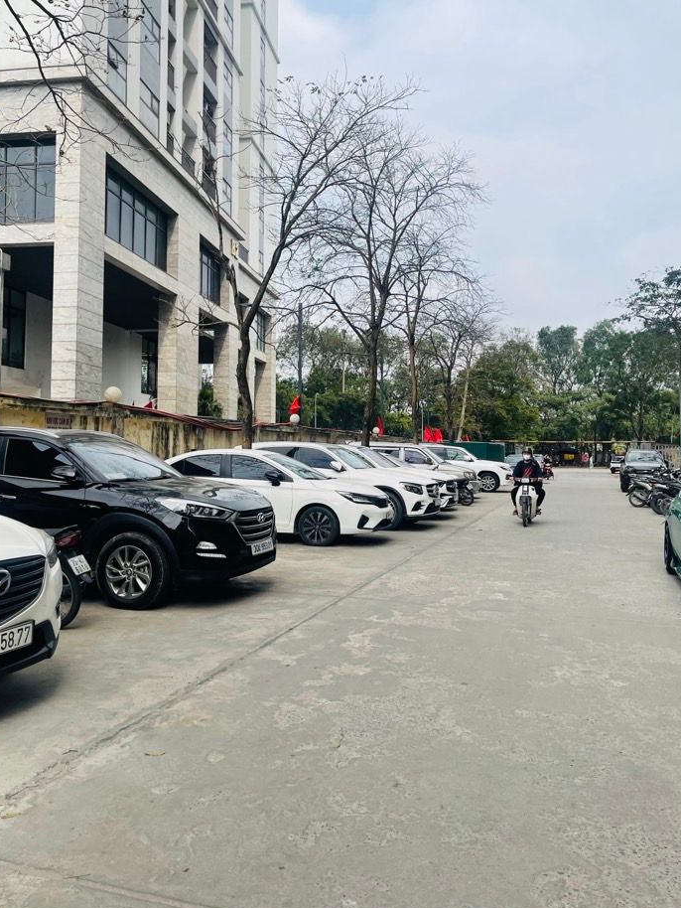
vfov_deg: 63.3
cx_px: 324
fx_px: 734
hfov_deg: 49.7
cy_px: 413
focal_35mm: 28
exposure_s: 1/3663
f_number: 1.6
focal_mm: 5.1
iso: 32
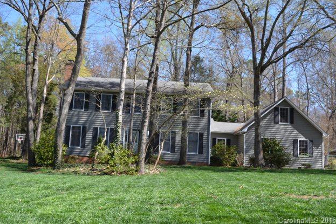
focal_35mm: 37
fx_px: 345
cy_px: 110
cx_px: 168
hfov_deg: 51.9
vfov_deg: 35.9
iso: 100
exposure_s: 1/160
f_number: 6.3
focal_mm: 24
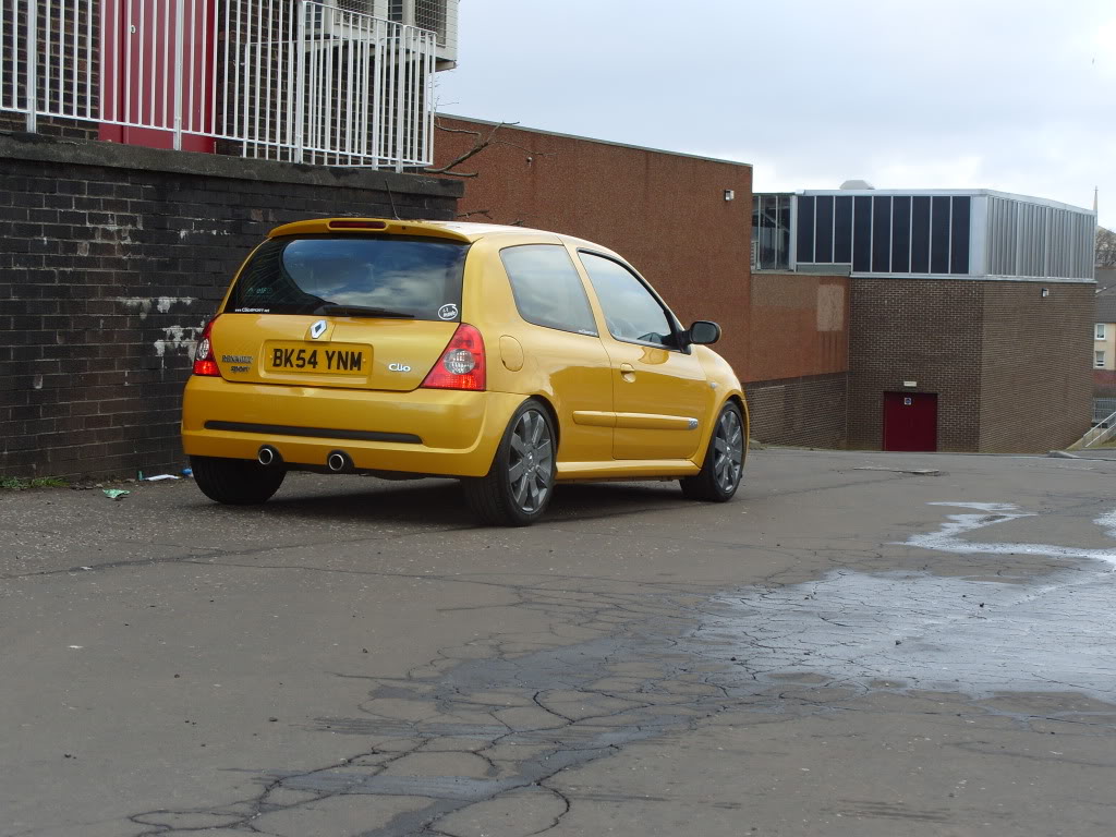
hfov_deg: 33.2
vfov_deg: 25.2
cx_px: 558
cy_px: 418
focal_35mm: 58
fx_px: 1870
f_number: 3.8
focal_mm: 13
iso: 80
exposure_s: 1/180
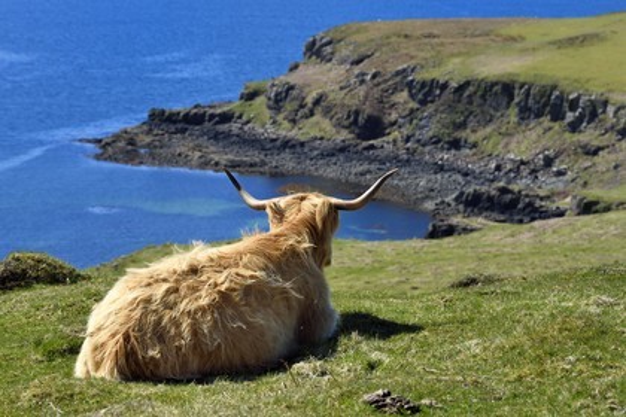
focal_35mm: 135
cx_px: 313
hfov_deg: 15.2
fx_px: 2347
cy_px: 208
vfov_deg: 10.2
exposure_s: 1/320
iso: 200
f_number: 10
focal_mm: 135
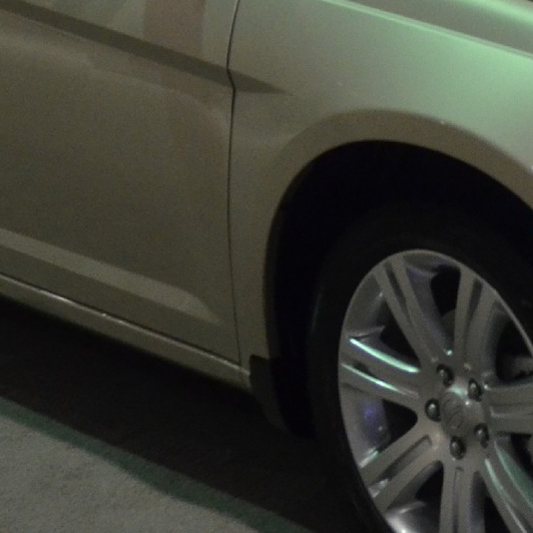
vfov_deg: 13.1
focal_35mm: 131
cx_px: 586
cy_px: -13
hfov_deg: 13.1
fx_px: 2282
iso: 1600
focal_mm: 22
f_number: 2.8
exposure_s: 1/100
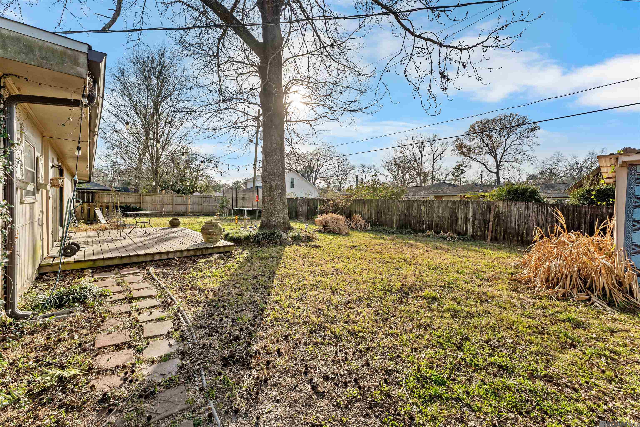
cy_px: 214
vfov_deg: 81.2
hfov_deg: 104.3
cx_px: 320
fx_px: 249
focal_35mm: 14
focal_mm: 14
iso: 800
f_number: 8
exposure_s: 1/1000
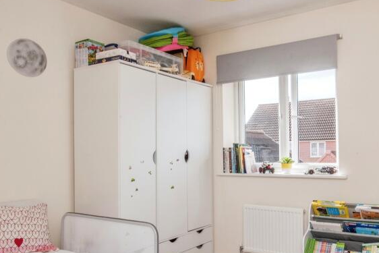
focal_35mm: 31
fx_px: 326
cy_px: 156
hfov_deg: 58.9
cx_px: 253
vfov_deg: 42.1
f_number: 22
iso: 400
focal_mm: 17
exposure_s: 1/60
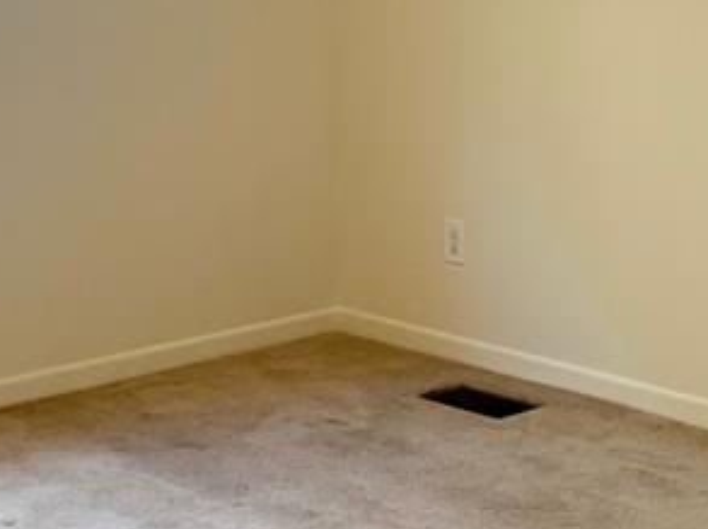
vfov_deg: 16.2
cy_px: 181
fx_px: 1859
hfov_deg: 21.5
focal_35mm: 91
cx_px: 464
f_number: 1.8
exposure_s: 1/120
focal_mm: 4.25
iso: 80
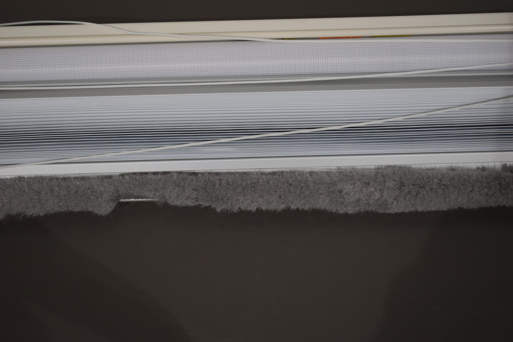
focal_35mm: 52
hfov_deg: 37.8
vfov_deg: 25.8
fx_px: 748
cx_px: 256
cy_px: 171
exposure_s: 1/250
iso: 450
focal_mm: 35
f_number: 4.5
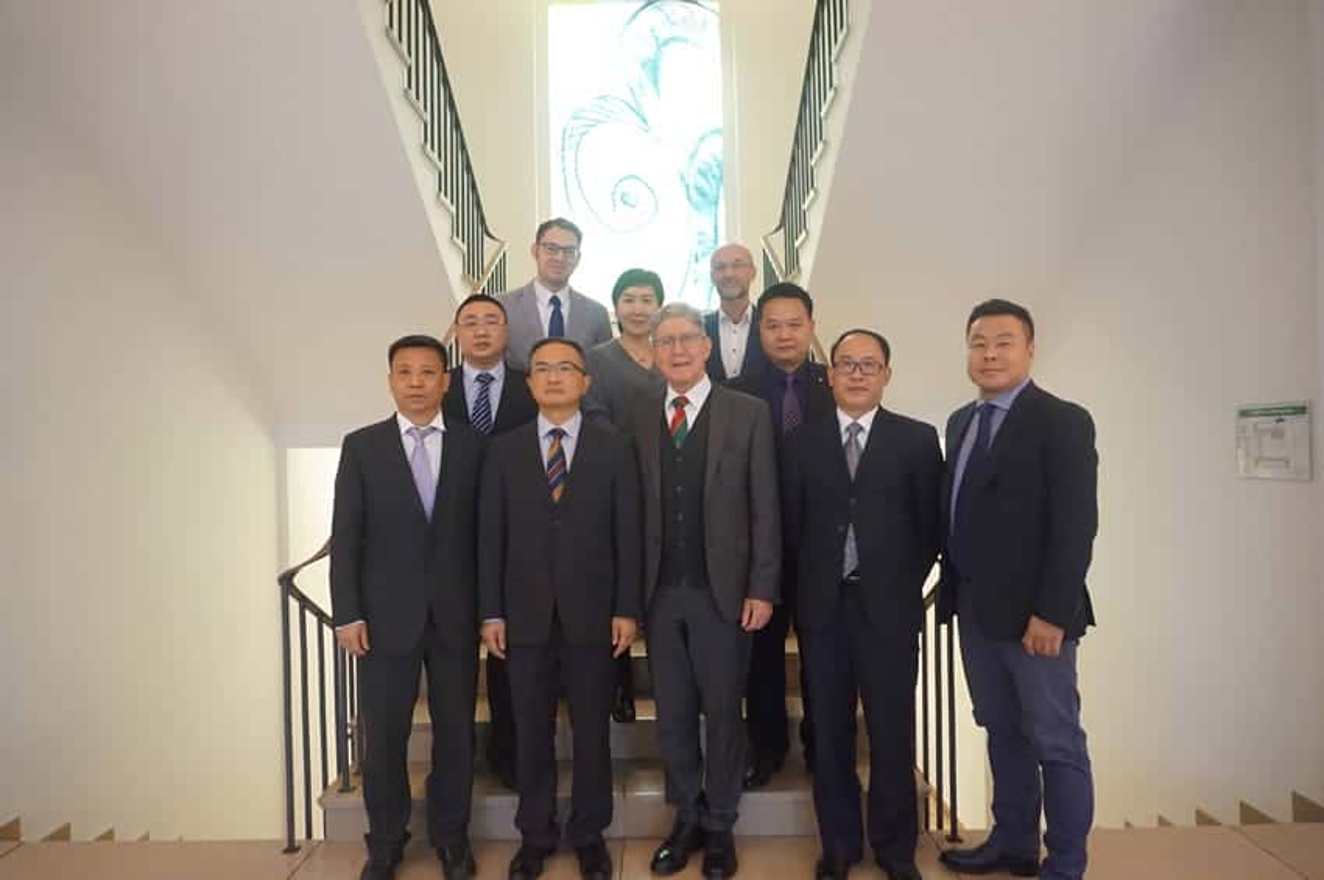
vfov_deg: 53.0
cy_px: 440
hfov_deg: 73.8
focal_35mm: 24
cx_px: 662
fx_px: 882
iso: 3200
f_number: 3.5
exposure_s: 1/80
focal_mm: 16
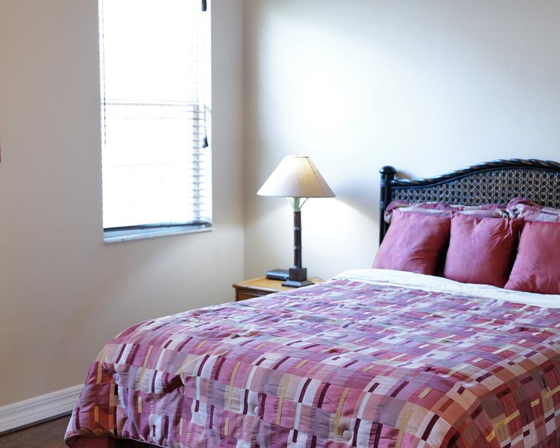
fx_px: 862
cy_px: 238
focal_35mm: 52
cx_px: 203
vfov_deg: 29.1
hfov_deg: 35.8
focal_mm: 35
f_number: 2.5
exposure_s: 1/60
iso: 800
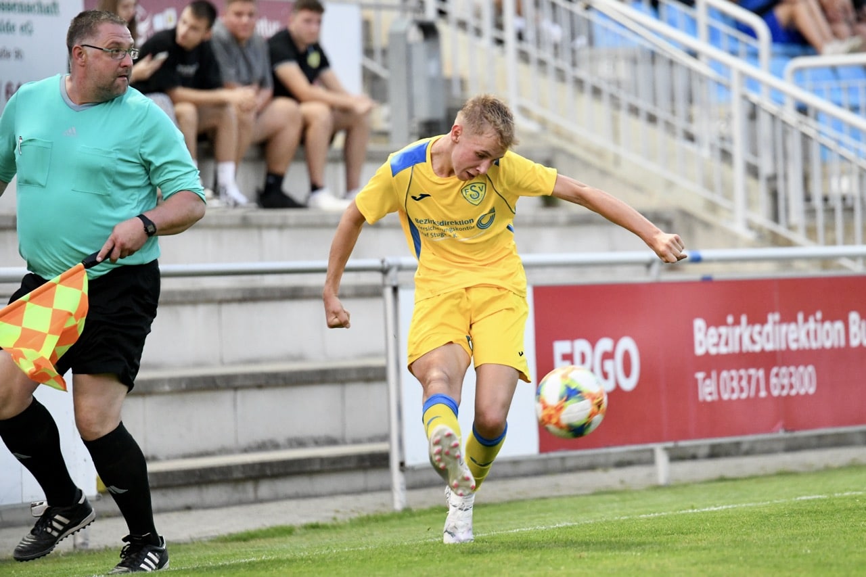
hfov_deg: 10.3
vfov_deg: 6.9
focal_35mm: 200
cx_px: 433
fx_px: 4810
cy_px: 288
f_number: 2.8
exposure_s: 1/1600
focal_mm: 200
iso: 6400
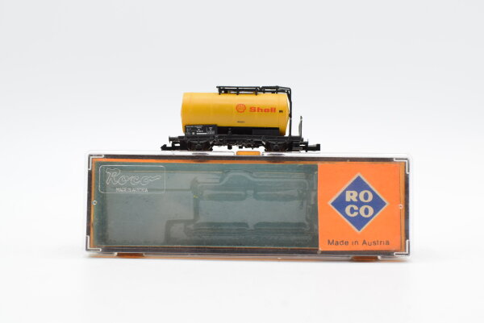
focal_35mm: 52
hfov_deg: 37.8
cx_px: 242
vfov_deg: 25.8
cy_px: 162
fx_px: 706
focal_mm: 35
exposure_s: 1/200
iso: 640
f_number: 8
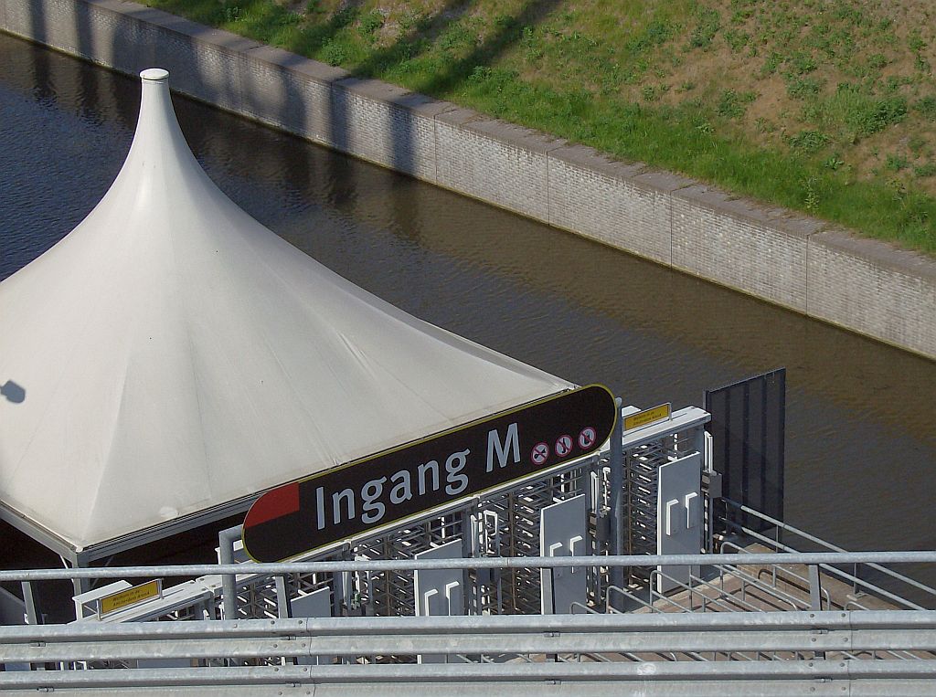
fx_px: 2913
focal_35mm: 108
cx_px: 468
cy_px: 348
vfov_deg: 13.7
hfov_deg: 18.3
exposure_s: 1/451
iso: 100
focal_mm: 18
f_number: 7.8
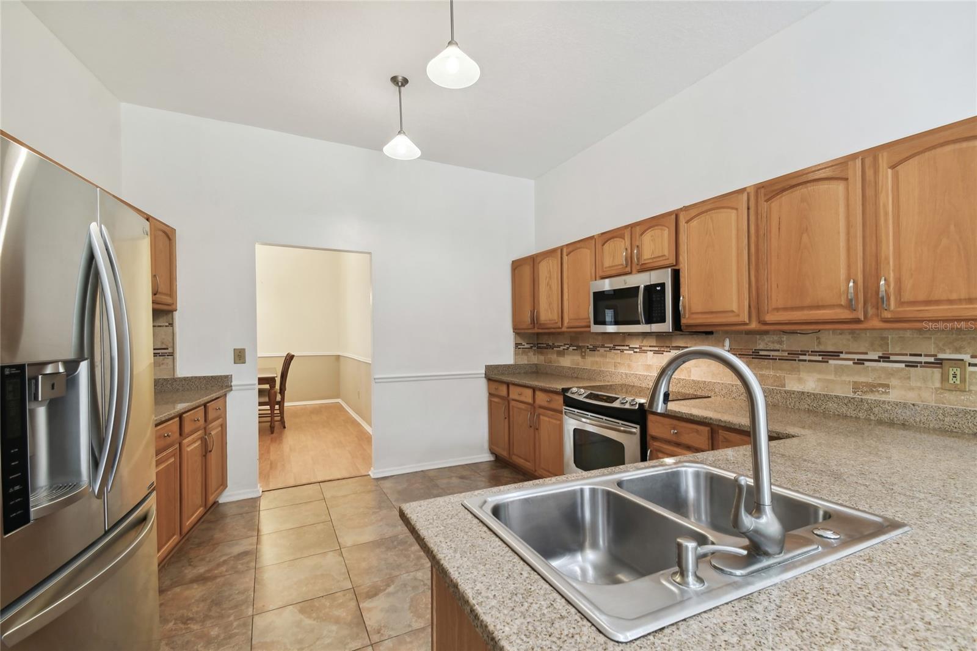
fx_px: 407
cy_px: 326
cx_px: 488
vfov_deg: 77.3
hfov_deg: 100.4
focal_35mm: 15
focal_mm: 10
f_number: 7.1
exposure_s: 1/6
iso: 100
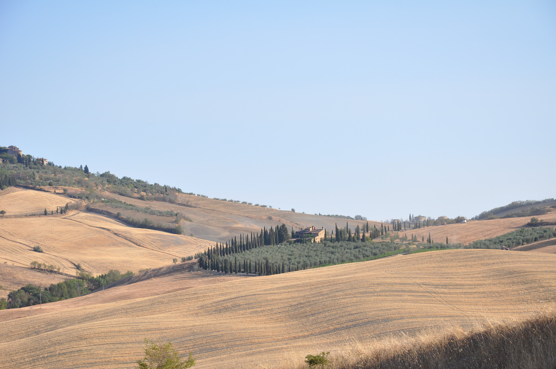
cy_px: 184
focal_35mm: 112
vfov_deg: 12.1
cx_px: 278
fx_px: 1735
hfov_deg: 18.2
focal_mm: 75
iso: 200
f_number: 9
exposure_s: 1/320
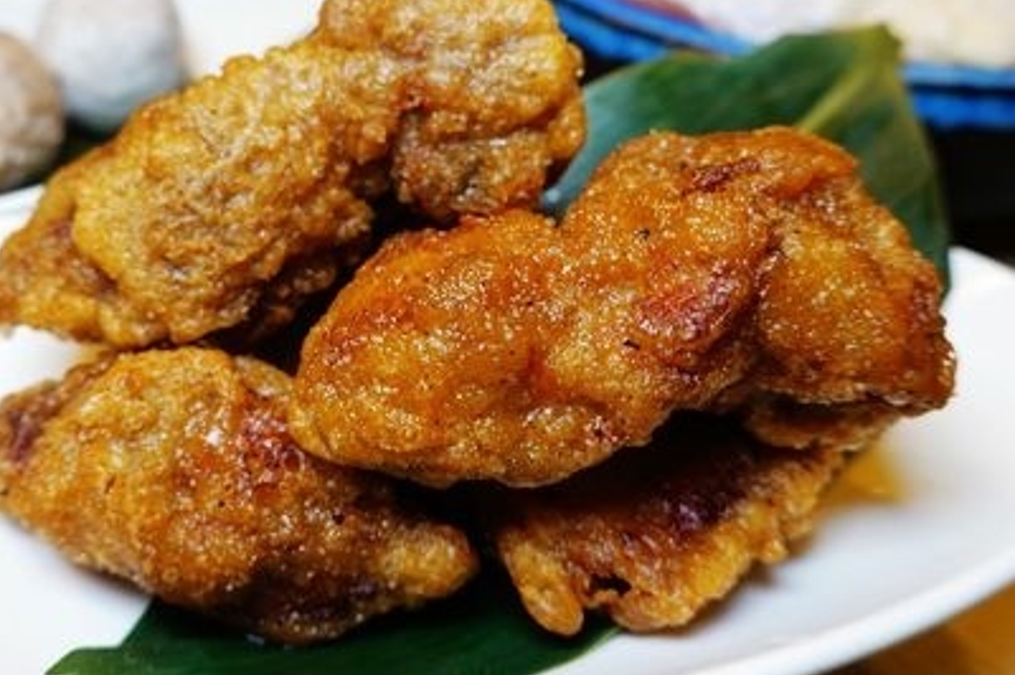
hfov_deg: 49.1
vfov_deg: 33.9
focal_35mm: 39
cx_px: 378
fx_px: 1099
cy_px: 230
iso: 160
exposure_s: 1/30
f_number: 2.8
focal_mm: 9
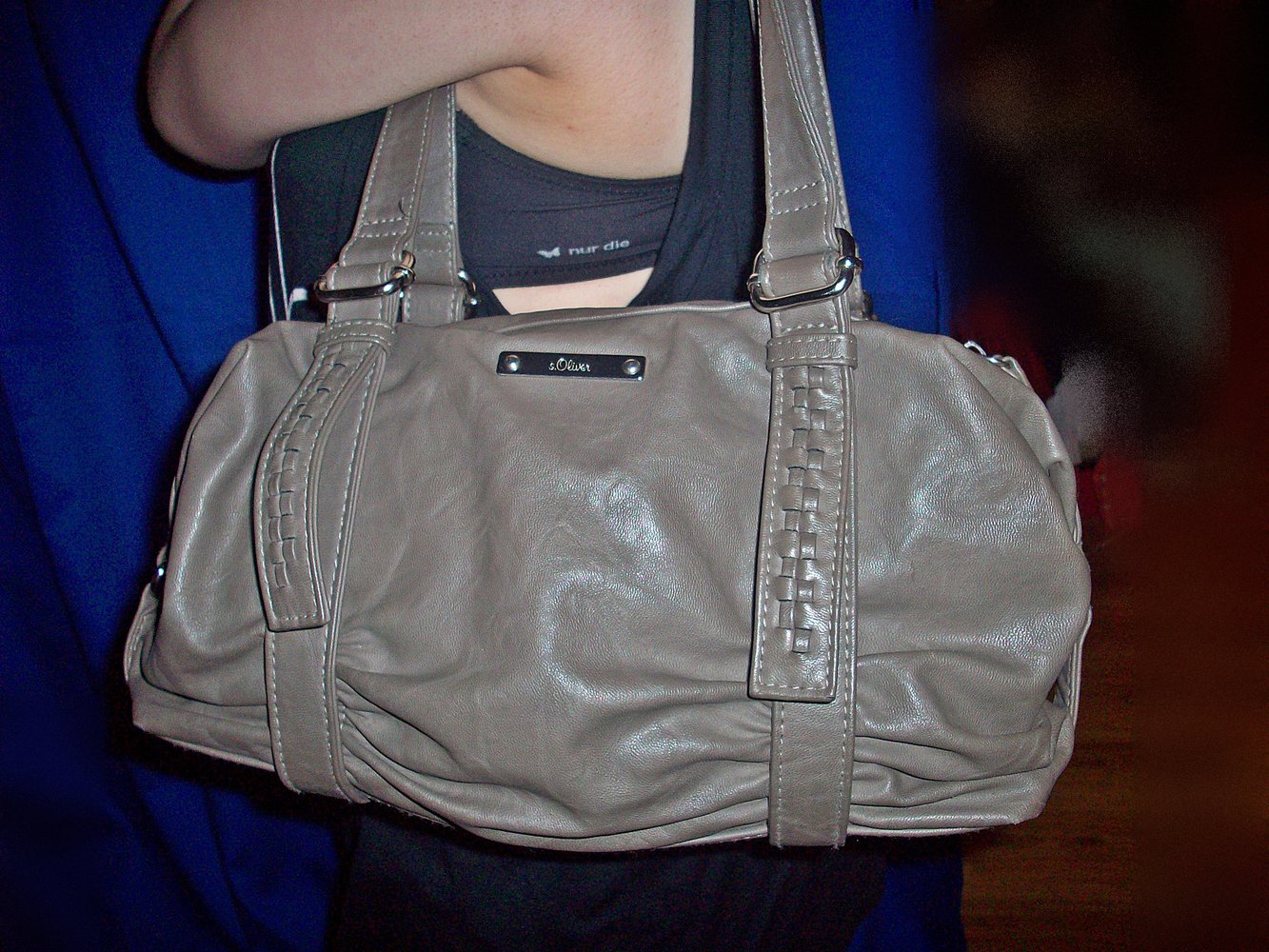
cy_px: 476
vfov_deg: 38.7
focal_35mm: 37
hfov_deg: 50.1
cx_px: 634
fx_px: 1357
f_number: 2.8
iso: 80
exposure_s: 1/64
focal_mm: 6.2
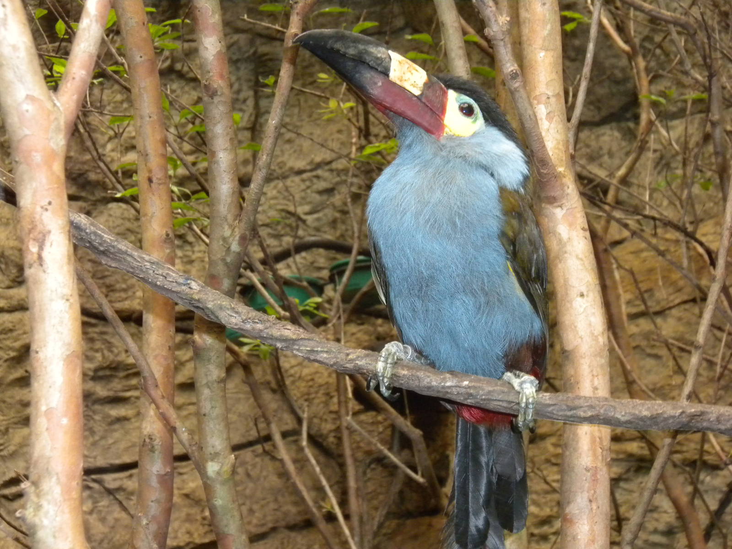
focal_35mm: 85
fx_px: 1797
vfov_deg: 17.4
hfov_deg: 23.0
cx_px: 366
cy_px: 274
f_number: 5.1
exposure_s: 1/30
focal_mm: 15
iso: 400
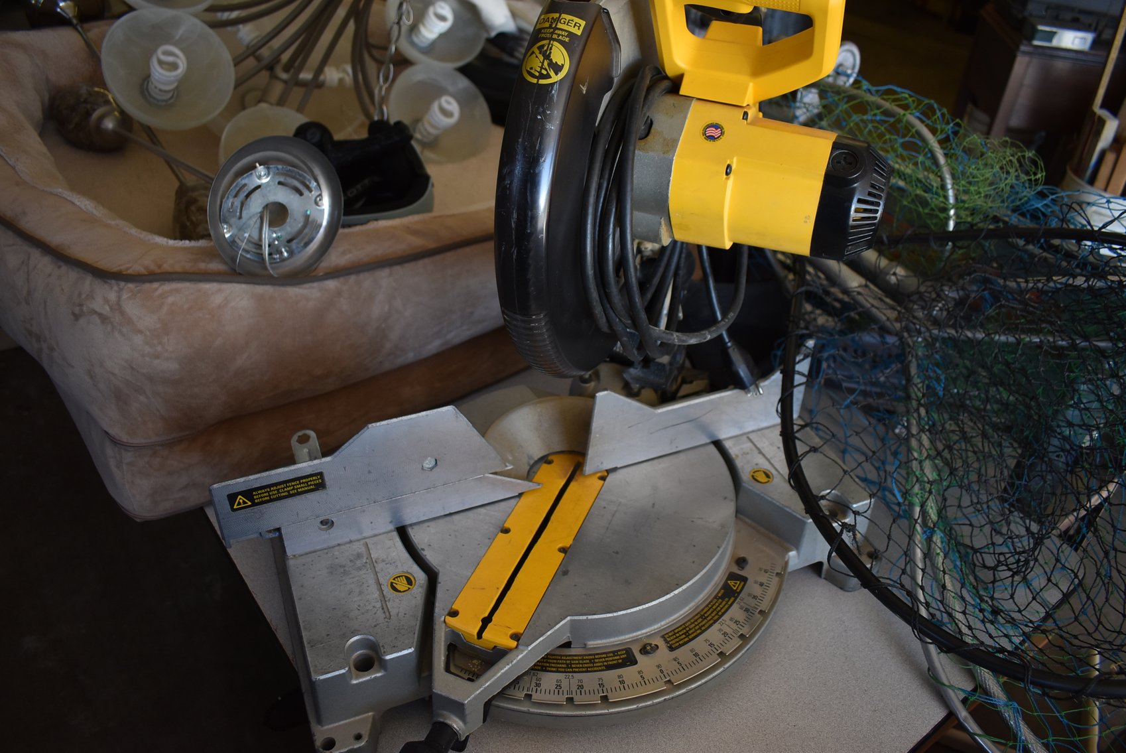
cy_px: 376
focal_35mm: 27
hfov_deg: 67.3
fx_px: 845
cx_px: 563
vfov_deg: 48.0
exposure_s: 1/250
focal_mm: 18
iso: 450
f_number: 3.5
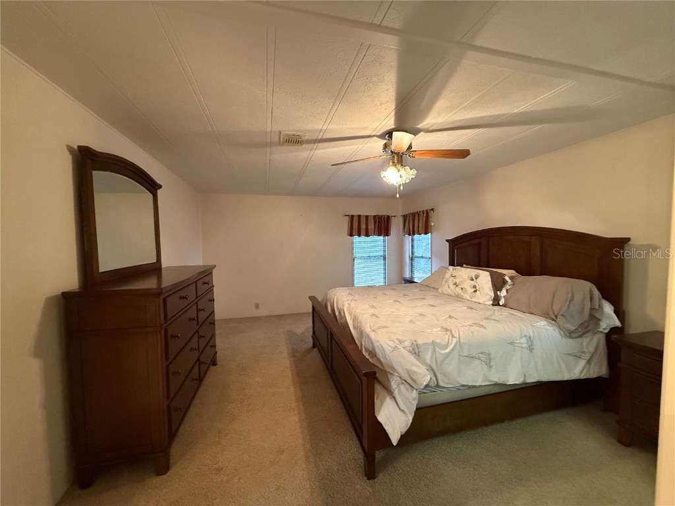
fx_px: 273
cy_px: 253
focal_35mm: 14
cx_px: 338
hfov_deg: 102.1
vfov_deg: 85.7
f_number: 2.2
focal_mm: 2.22
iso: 640
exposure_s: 1/60
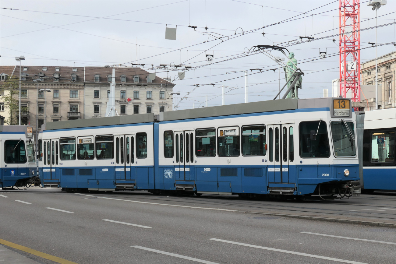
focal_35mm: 62
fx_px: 682
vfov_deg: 21.9
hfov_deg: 32.4
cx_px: 198
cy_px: 132
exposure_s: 1/640
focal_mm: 22.6
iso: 200
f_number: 4.5
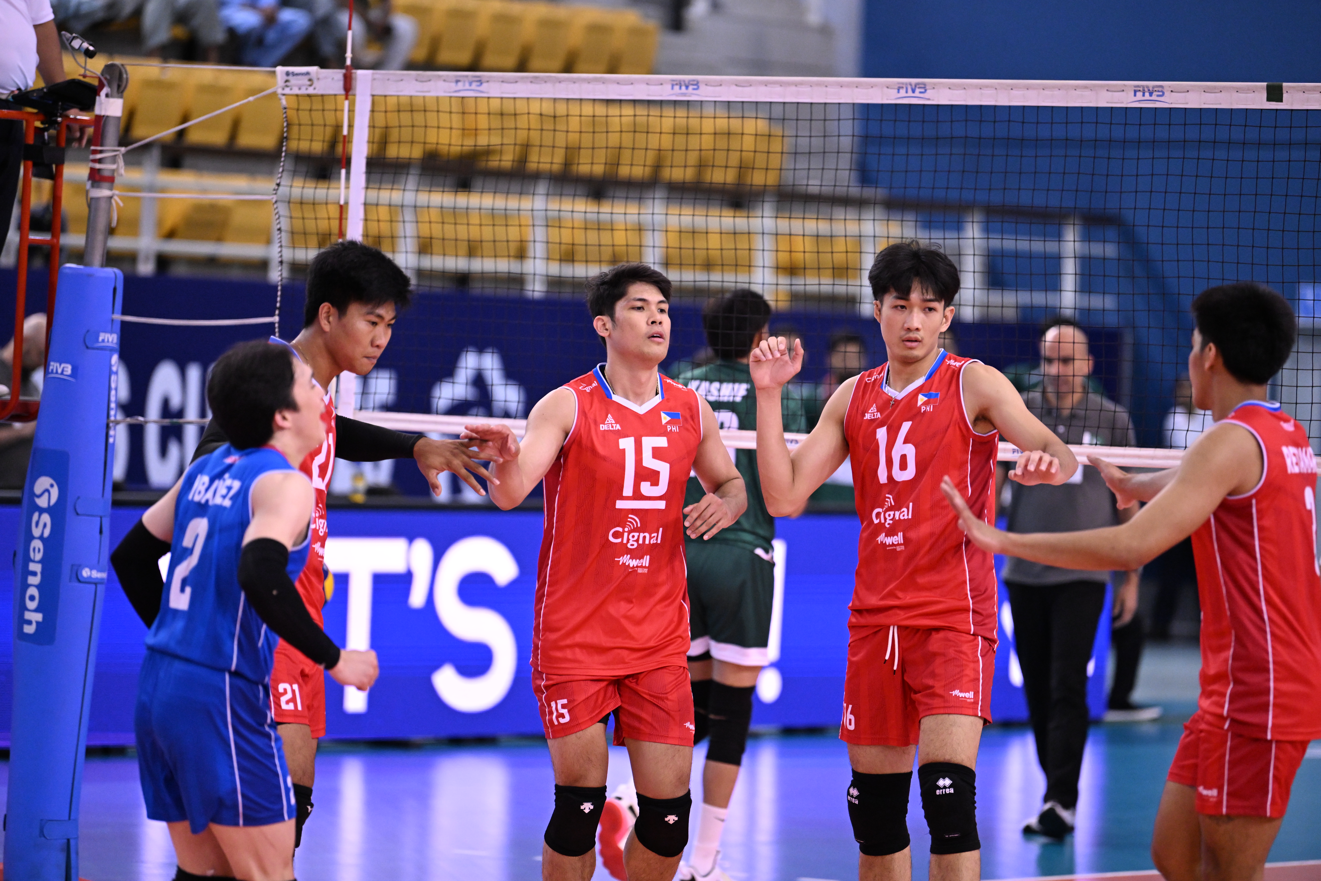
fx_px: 7338
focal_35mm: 200
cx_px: 660
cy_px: 440
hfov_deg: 10.3
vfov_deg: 6.9
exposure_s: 1/1000
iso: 3200
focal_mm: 200
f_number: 2.8
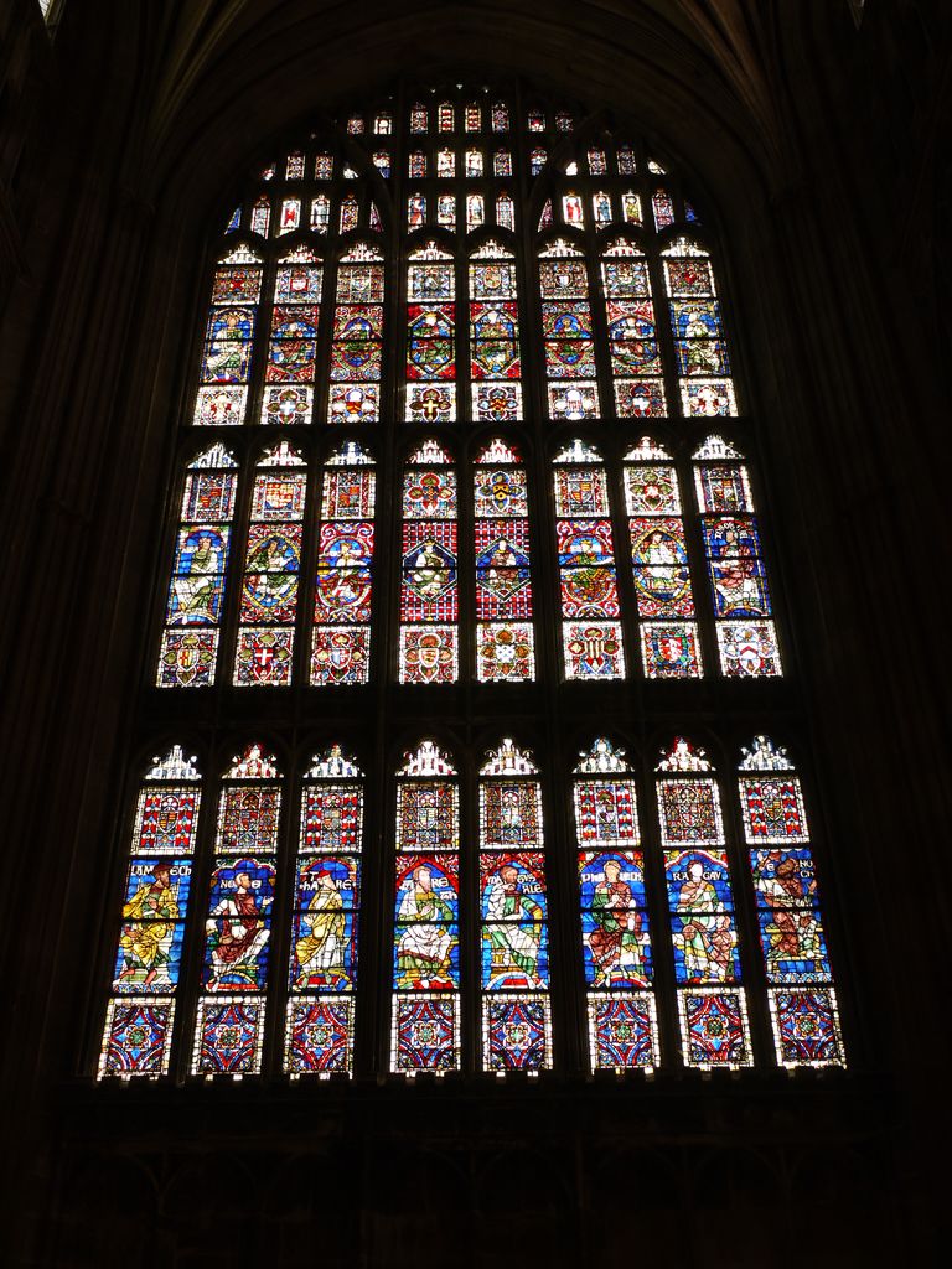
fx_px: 1393
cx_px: 476
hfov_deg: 37.7
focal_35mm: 38
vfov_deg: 49.0
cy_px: 634
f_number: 4.3
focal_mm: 19
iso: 100
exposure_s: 1/40
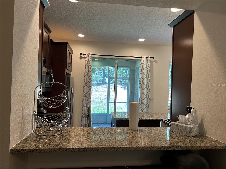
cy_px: 84
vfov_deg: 53.1
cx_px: 113
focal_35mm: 26
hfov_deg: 67.3
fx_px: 170
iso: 100
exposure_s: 1/120
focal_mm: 5.7
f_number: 1.5
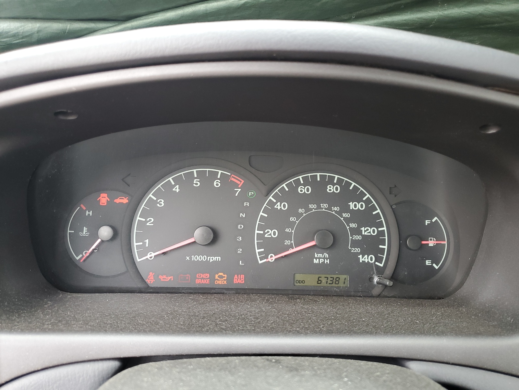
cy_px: 195
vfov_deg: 53.1
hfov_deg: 67.3
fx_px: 390
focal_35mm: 26
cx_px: 260
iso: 67
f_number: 1.5
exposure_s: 1/60.2
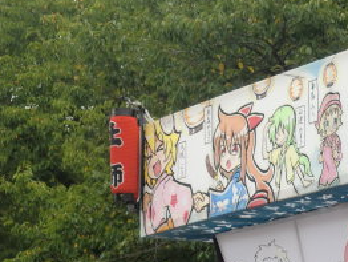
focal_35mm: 149
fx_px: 1499
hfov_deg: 12.9
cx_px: 424
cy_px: 310
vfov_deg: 9.8
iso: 64
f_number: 4.2
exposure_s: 1/125
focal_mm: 11.2
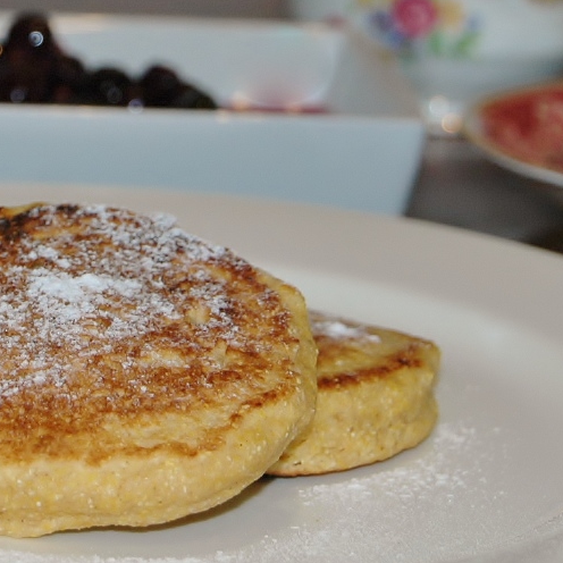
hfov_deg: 9.0
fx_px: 3551
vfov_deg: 9.0
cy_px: 138
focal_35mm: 193
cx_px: 95
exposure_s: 1/60
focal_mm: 50
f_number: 4.5
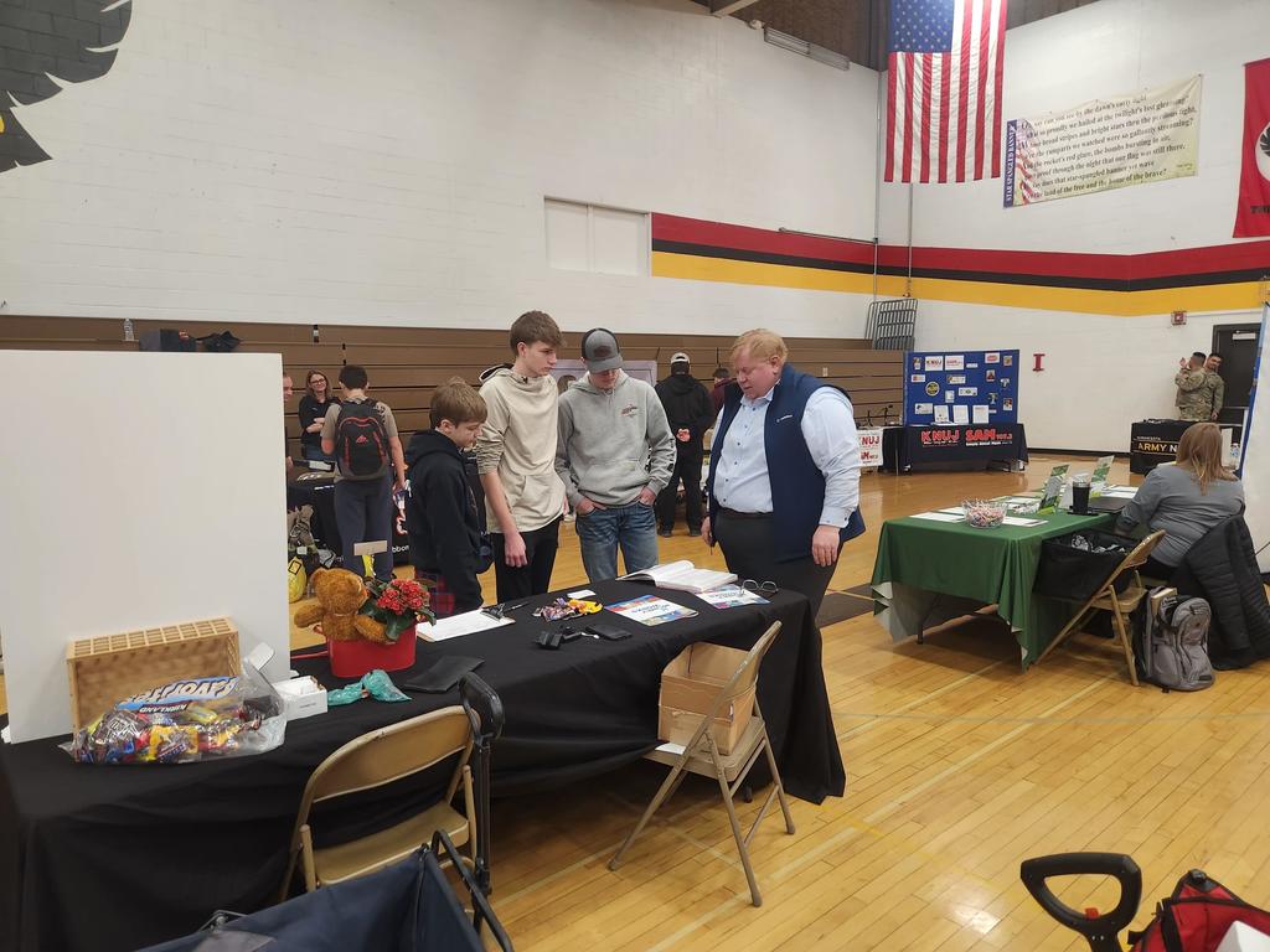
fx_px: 844
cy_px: 476
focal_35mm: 23
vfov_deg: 58.9
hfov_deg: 73.9
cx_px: 635
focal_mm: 5.4
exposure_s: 1/120
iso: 320
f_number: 1.8
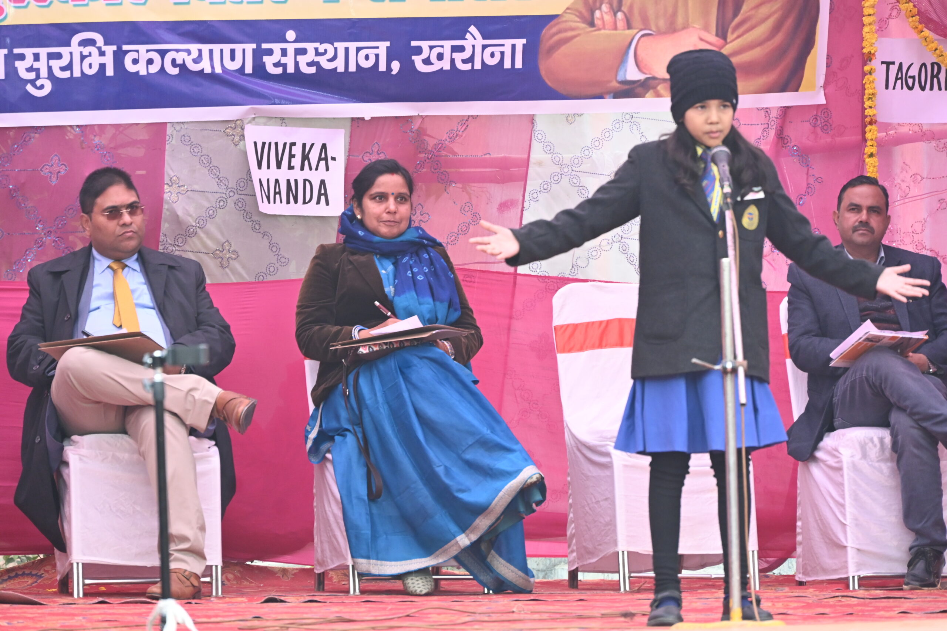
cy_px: 316
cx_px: 474
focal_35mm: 210
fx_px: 5524
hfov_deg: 9.8
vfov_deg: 6.5
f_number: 6.3
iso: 1100
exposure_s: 1/250
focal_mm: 140
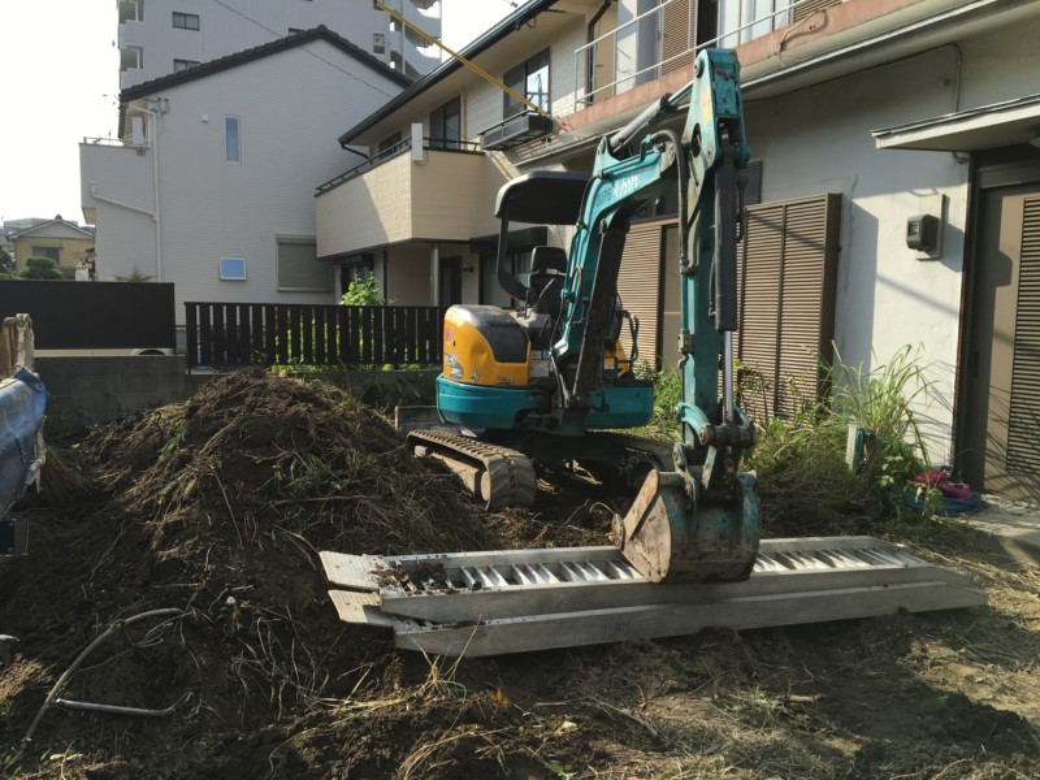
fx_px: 871
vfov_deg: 48.2
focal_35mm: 29
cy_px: 390
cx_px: 520
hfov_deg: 61.7
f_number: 2.2
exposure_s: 1/894
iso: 25
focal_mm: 4.15
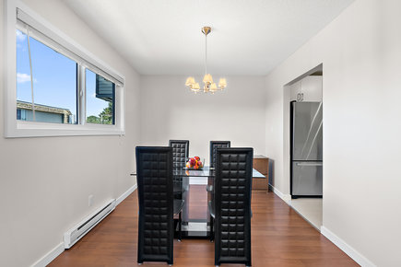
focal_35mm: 16
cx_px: 200
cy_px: 134
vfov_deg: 73.7
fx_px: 178
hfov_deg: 96.7
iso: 320
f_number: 7.1
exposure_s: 1/3
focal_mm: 16
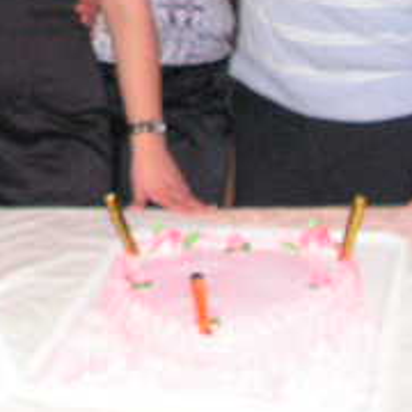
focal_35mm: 113
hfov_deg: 15.2
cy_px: -105
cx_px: 16
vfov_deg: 14.8
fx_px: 1522
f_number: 3.2
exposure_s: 1/40
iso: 200
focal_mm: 6
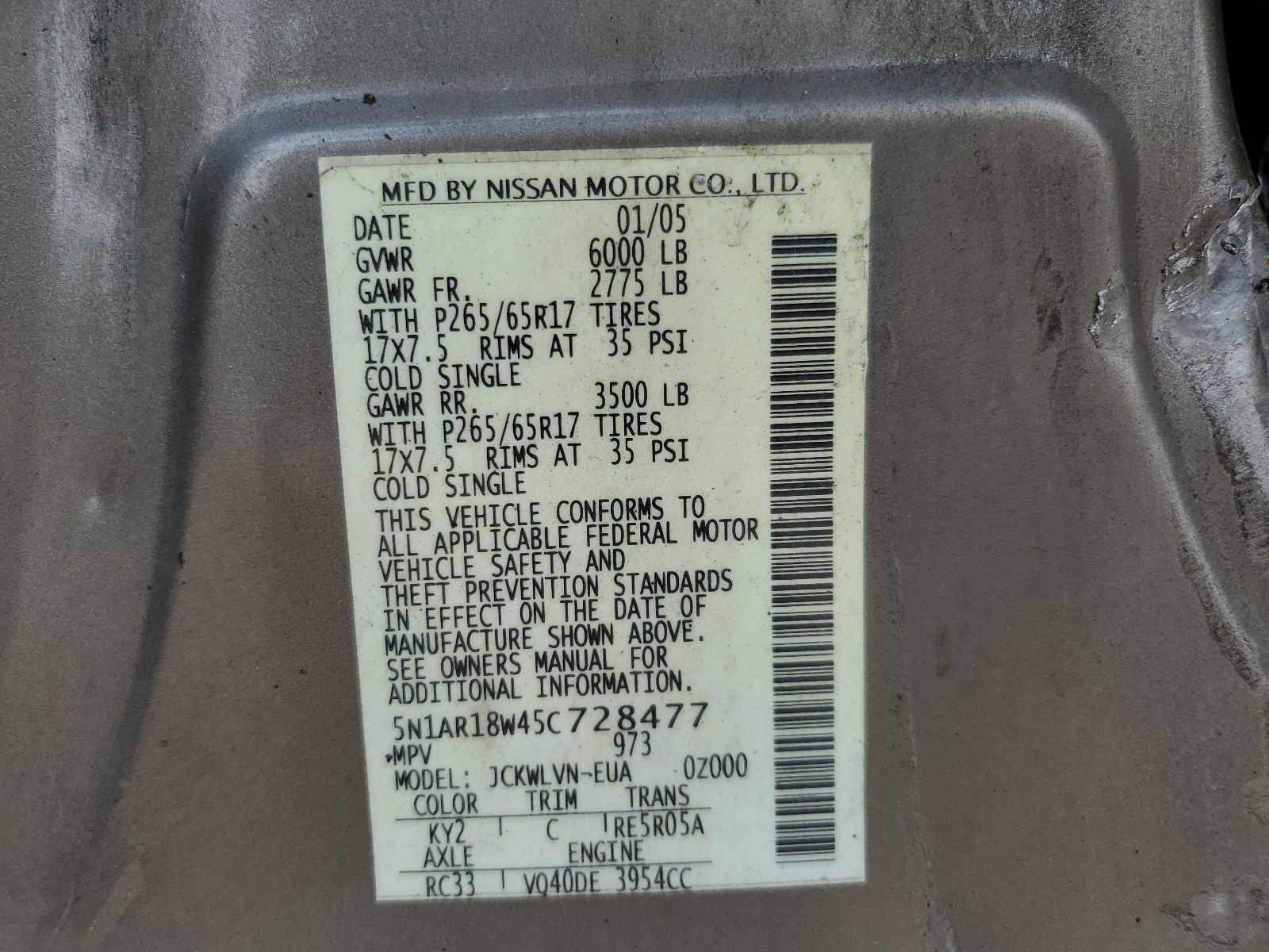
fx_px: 953
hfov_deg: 67.3
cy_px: 476
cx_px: 634
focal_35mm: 26
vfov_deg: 53.1
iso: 50
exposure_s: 1/1429
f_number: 1.5
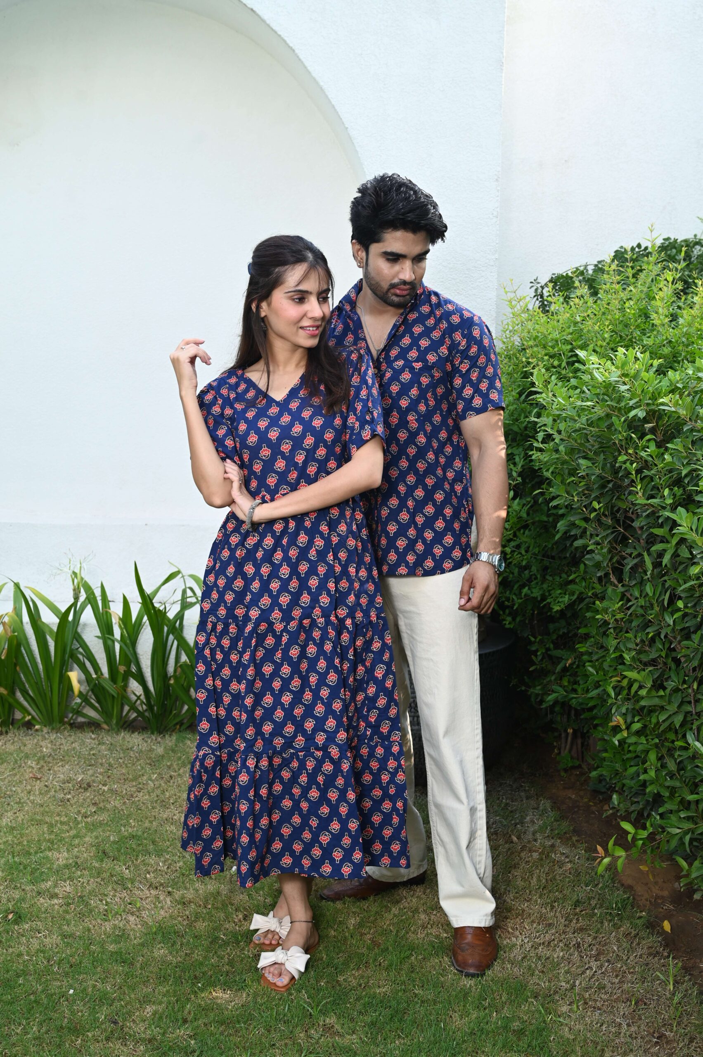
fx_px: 1173
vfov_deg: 48.5
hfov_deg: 33.4
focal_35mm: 40
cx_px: 352
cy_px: 528
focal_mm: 40
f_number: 5.6
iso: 250
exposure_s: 1/160
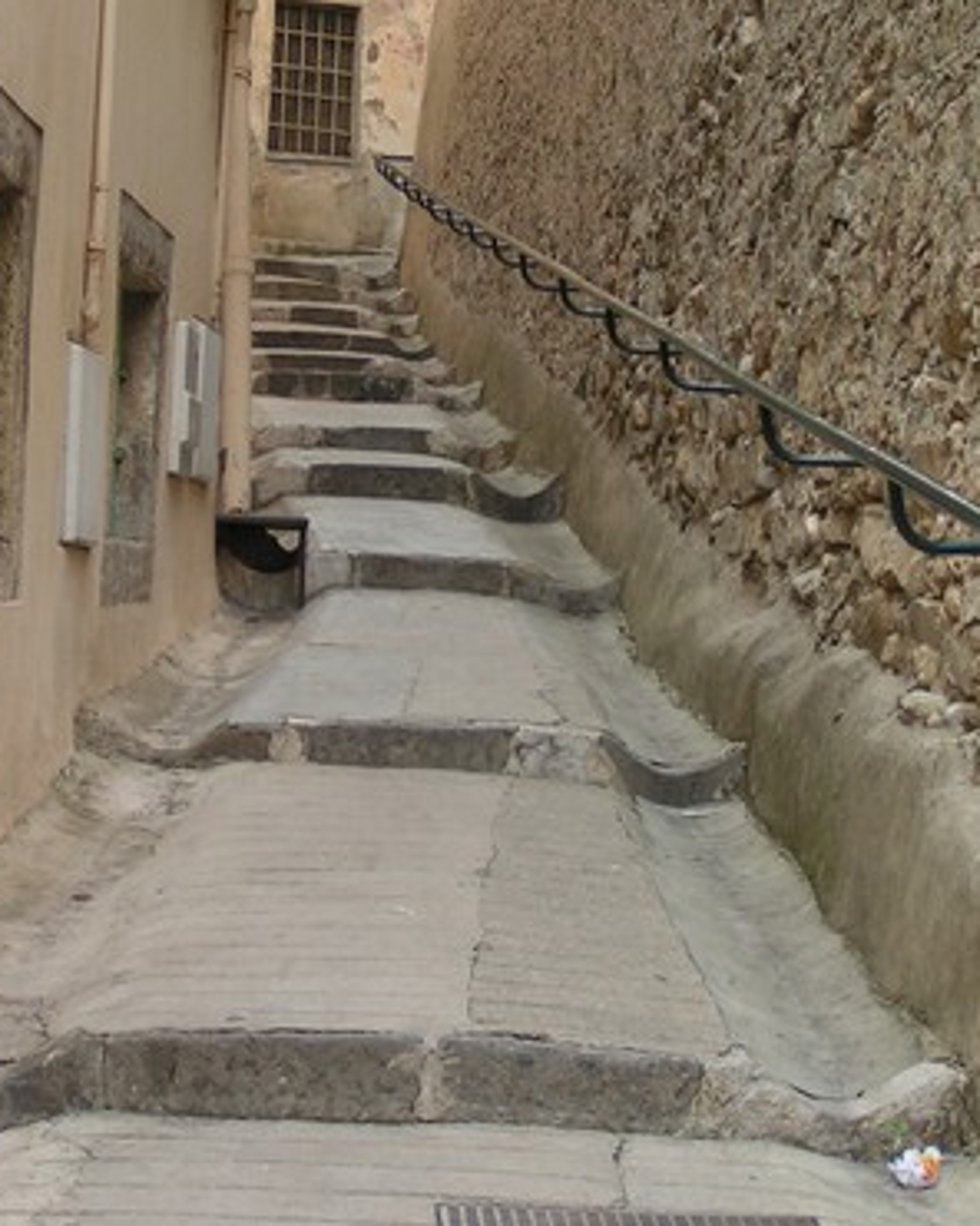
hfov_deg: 15.9
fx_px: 3517
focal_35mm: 97
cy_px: 376
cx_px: 447
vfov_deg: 19.7
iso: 50
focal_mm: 9.2
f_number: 3.2
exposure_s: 1/60
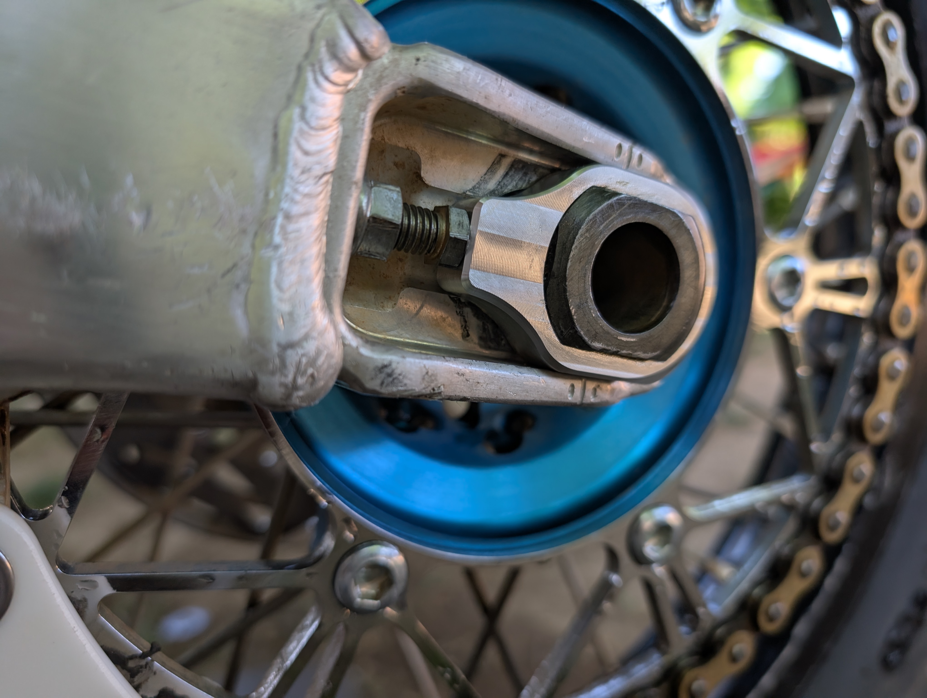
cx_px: 464
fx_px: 644
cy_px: 349
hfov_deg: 71.5
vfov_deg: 56.9
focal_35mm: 24
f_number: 1.68
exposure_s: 1/64
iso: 32
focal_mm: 6.9
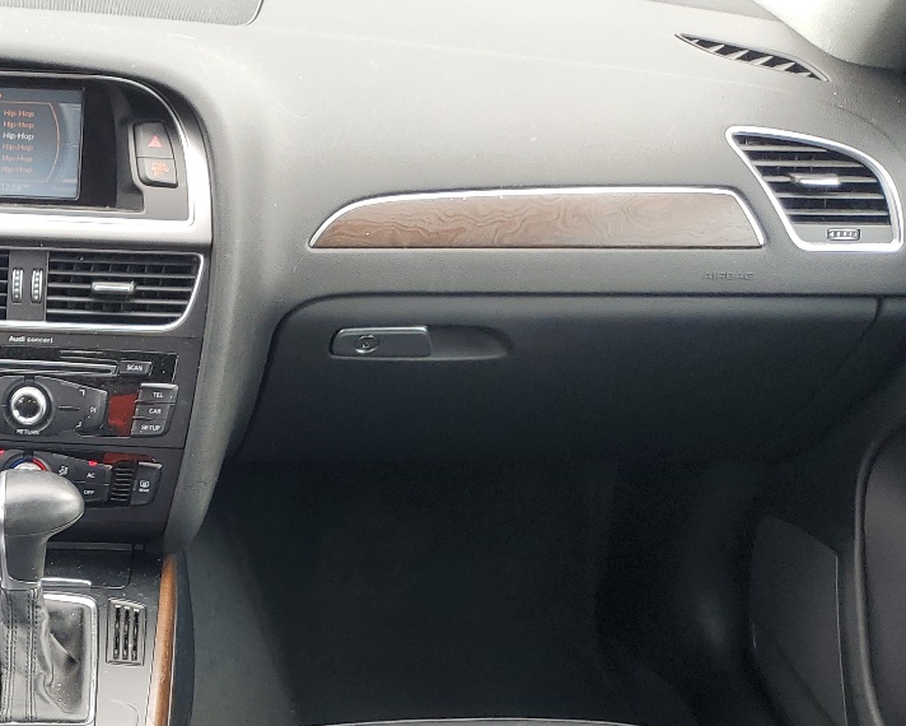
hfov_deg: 30.7
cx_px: 5
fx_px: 1529
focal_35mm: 57
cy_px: 731
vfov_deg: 25.3
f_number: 1.5
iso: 50
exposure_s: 1/149
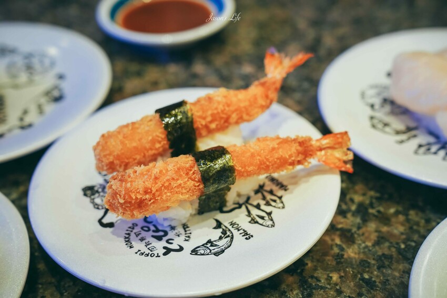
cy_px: 149
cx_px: 224
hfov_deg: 36.9
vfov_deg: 25.0
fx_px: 670
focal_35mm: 54
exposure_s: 1/60
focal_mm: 54
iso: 400
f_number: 4.5
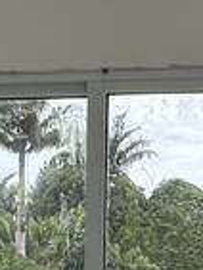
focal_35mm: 107
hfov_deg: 13.9
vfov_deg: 17.0
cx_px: 94
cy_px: 373
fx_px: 835
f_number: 2.2
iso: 40
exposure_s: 1/354
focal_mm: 2.22
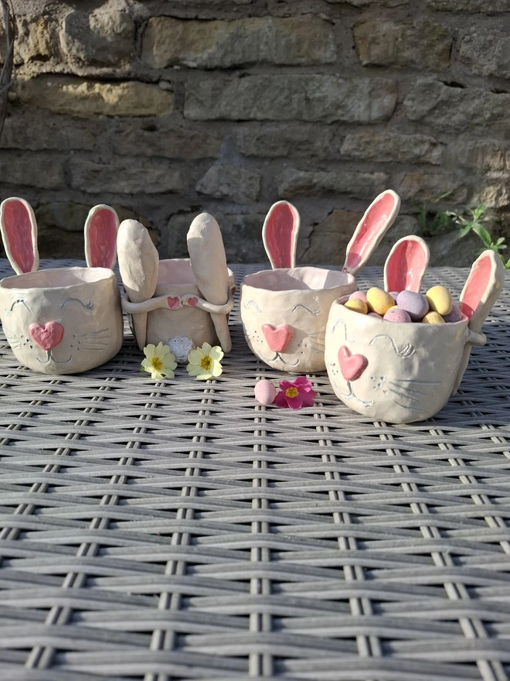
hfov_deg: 58.9
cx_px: 255
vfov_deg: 73.9
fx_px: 452
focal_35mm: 23
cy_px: 340
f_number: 1.8
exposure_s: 1/817
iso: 50
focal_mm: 5.54
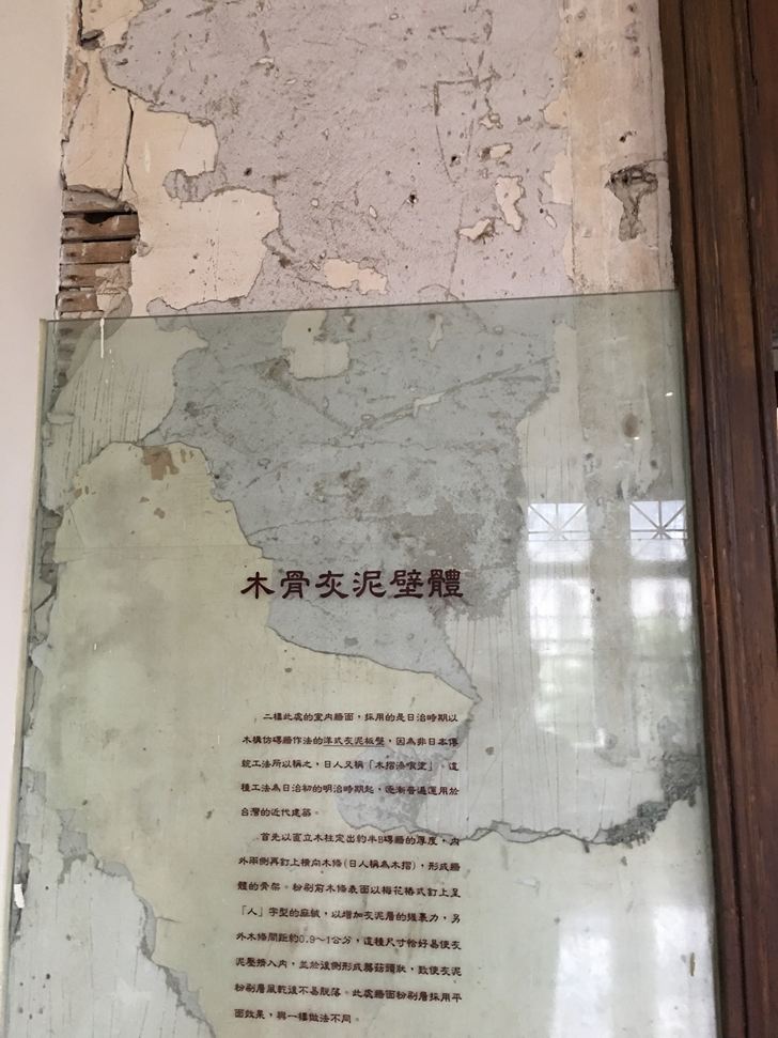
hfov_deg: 48.2
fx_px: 869
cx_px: 389
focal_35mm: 29
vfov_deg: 61.7
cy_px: 519
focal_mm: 4.15
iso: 100
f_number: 2.2
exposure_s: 1/15
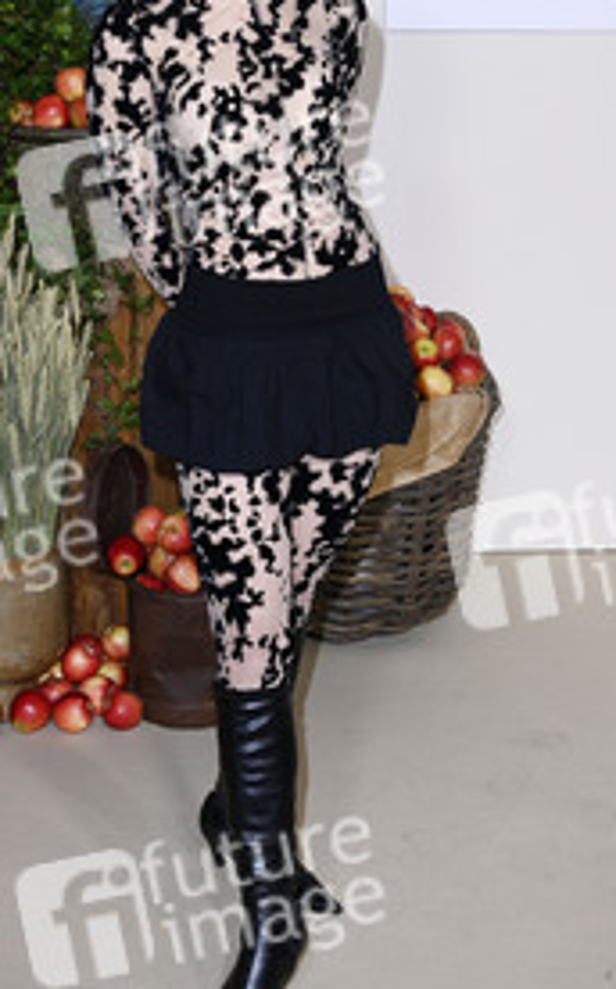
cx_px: 304
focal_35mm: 62
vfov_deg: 32.8
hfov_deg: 20.9
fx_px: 1669
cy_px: 366
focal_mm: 42
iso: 500
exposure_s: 1/250
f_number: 5
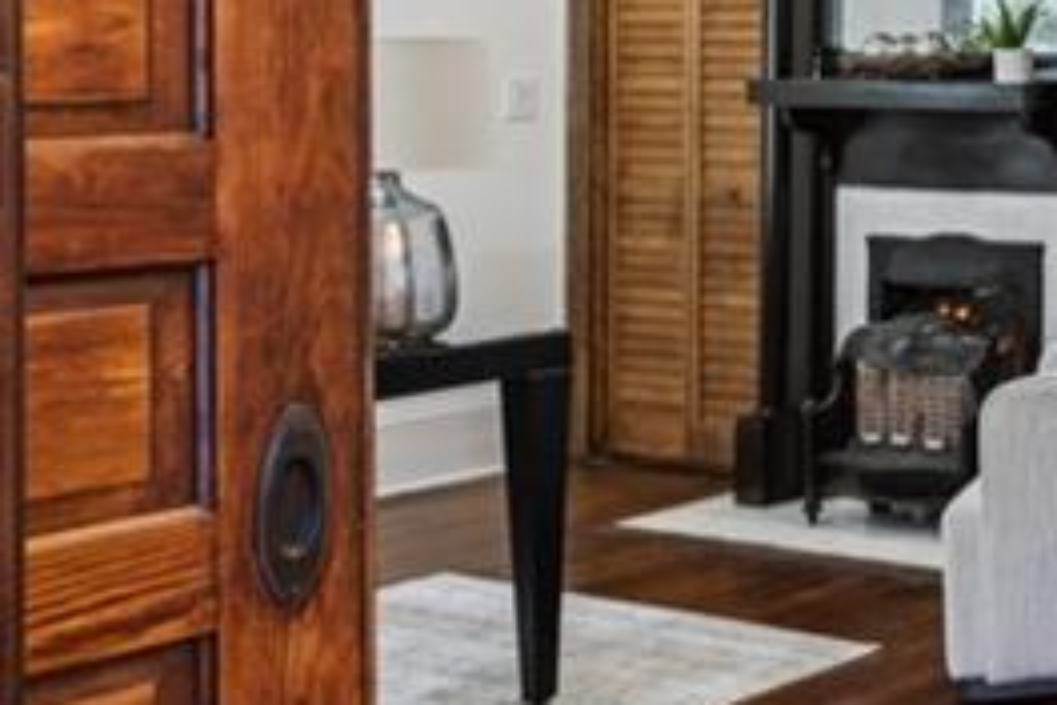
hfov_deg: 21.8
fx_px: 1820
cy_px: 66
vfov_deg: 21.4
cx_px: 1858
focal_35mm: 62
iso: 400
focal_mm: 16
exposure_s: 1/60
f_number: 5.6
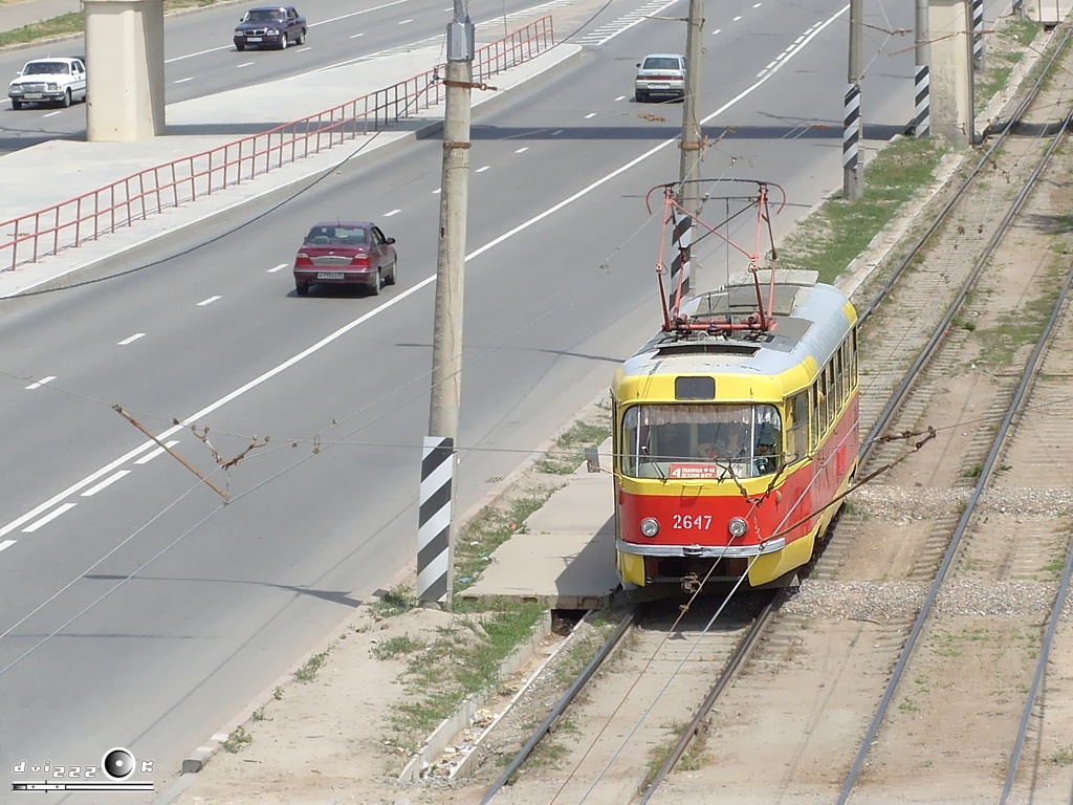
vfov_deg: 14.1
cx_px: 536
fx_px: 3255
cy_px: 402
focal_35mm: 105
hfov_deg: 18.7
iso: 80
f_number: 6
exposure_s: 1/500
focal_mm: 23.3
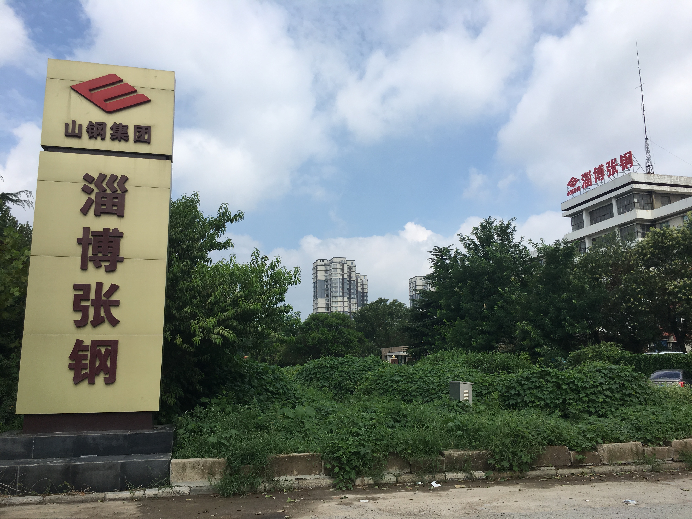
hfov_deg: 61.7
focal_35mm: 29
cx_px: 346
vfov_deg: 48.2
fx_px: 580
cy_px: 260
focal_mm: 4.15
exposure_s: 1/1923
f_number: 2.2
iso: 25
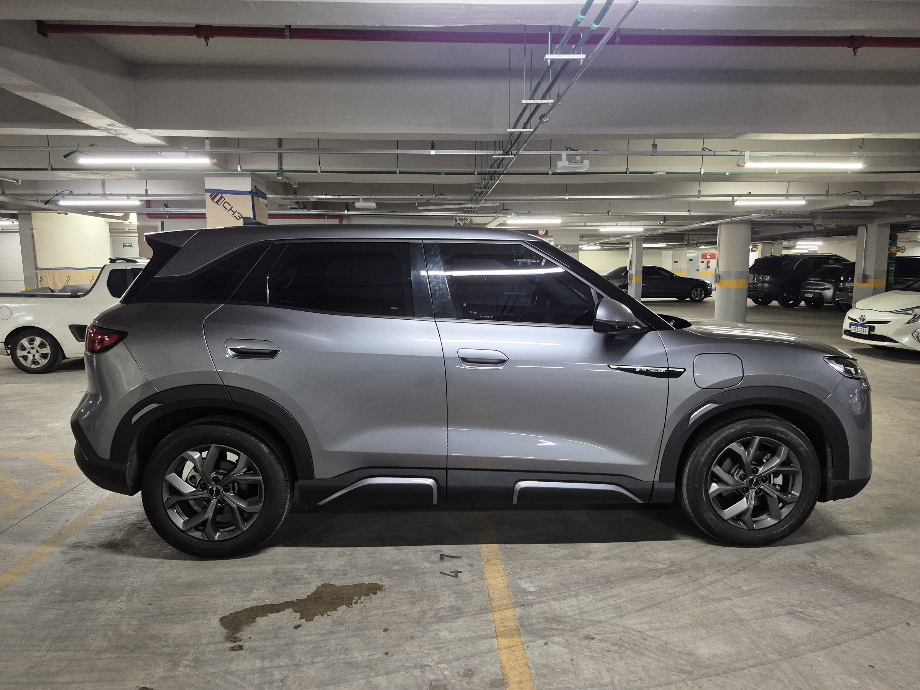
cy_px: 345
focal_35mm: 23
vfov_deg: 58.9
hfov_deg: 73.9
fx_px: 611
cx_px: 460
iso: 640
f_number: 1.8
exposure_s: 1/60
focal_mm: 5.4
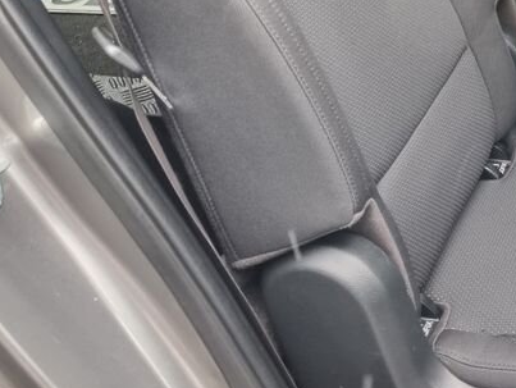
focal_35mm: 66
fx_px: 985
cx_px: 615
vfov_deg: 21.5
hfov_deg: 26.3
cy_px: -5
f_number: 1.8
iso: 320
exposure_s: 1/100
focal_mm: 5.4
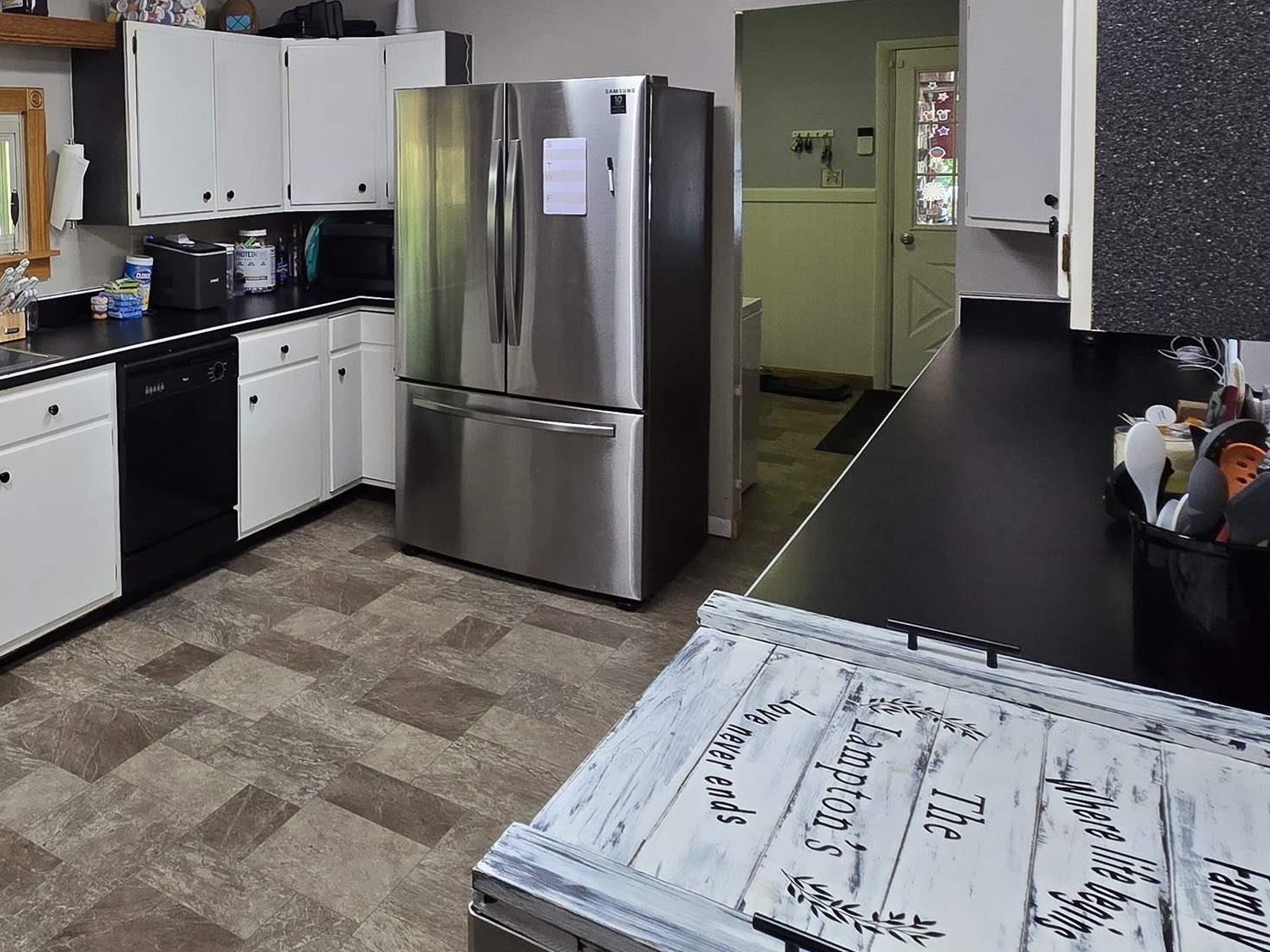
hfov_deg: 57.6
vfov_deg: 48.6
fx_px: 991
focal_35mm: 27
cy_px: 201
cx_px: 167
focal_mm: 2.2
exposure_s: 1/60
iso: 160
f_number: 2.2
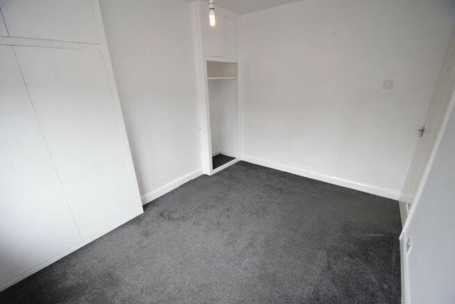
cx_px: 228
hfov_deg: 100.4
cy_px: 152
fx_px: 190
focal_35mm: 15
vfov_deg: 77.4
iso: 450
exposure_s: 1/60
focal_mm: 10
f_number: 4
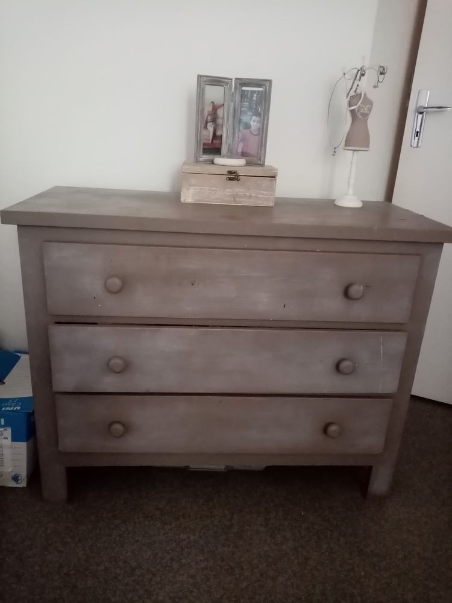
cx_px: 226
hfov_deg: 53.1
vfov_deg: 67.3
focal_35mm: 26
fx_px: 453
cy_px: 302
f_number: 1.8
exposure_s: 1/20
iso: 1206
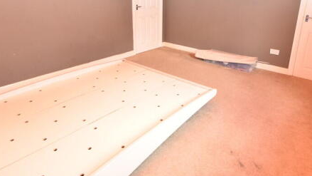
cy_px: 47
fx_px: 213
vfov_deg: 43.5
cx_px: 172
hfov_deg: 72.2
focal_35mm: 26
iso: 800
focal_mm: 11
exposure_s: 1/100
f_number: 5
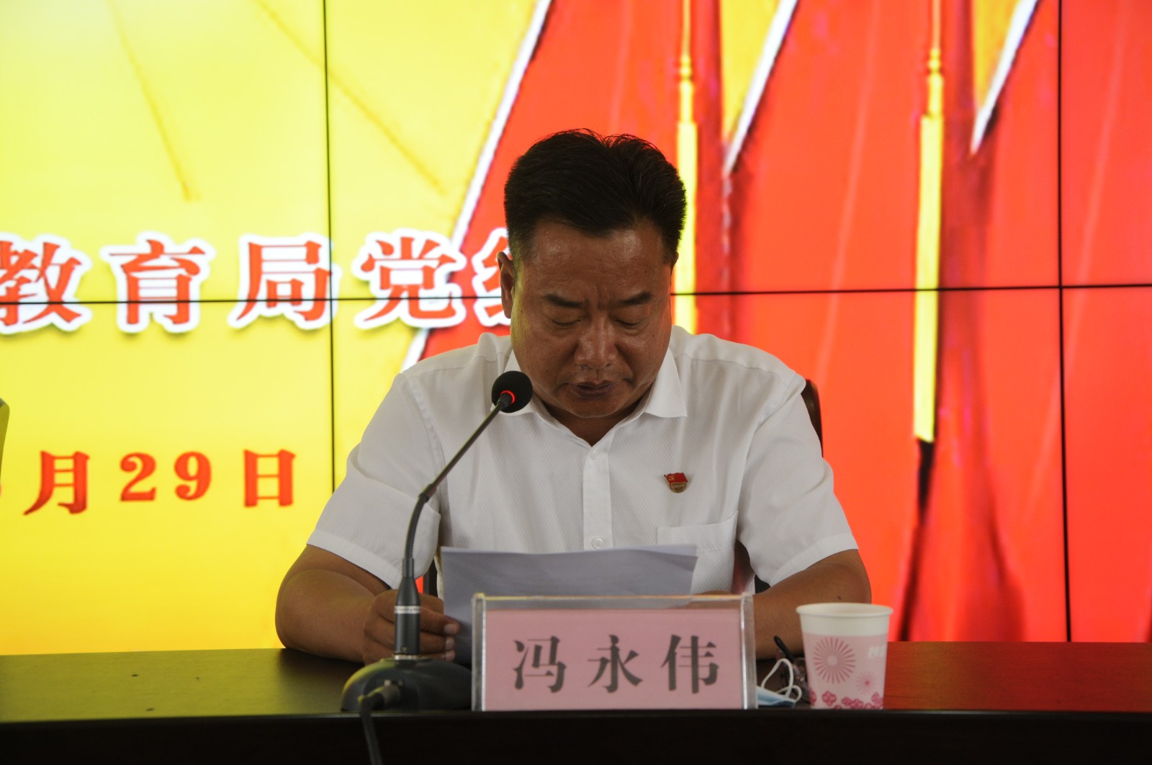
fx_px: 2013
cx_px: 576
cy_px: 382
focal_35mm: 63
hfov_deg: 31.9
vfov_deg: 21.5
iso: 560
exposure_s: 1/60
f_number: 4.8
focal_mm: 42
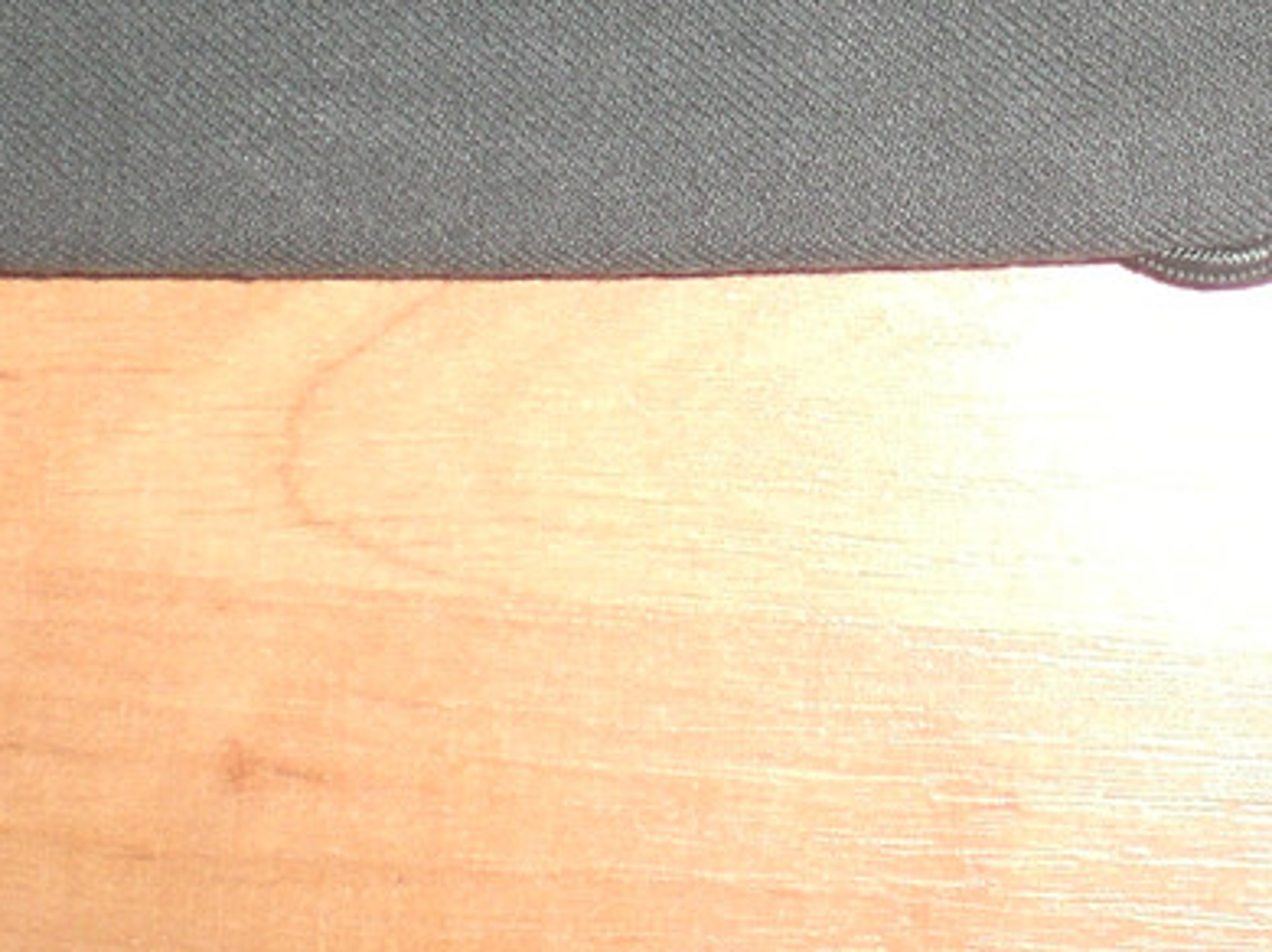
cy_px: -238
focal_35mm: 104
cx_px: 1186
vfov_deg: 13.7
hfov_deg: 18.5
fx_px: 3819
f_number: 3.1
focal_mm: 6.3
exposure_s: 1/60
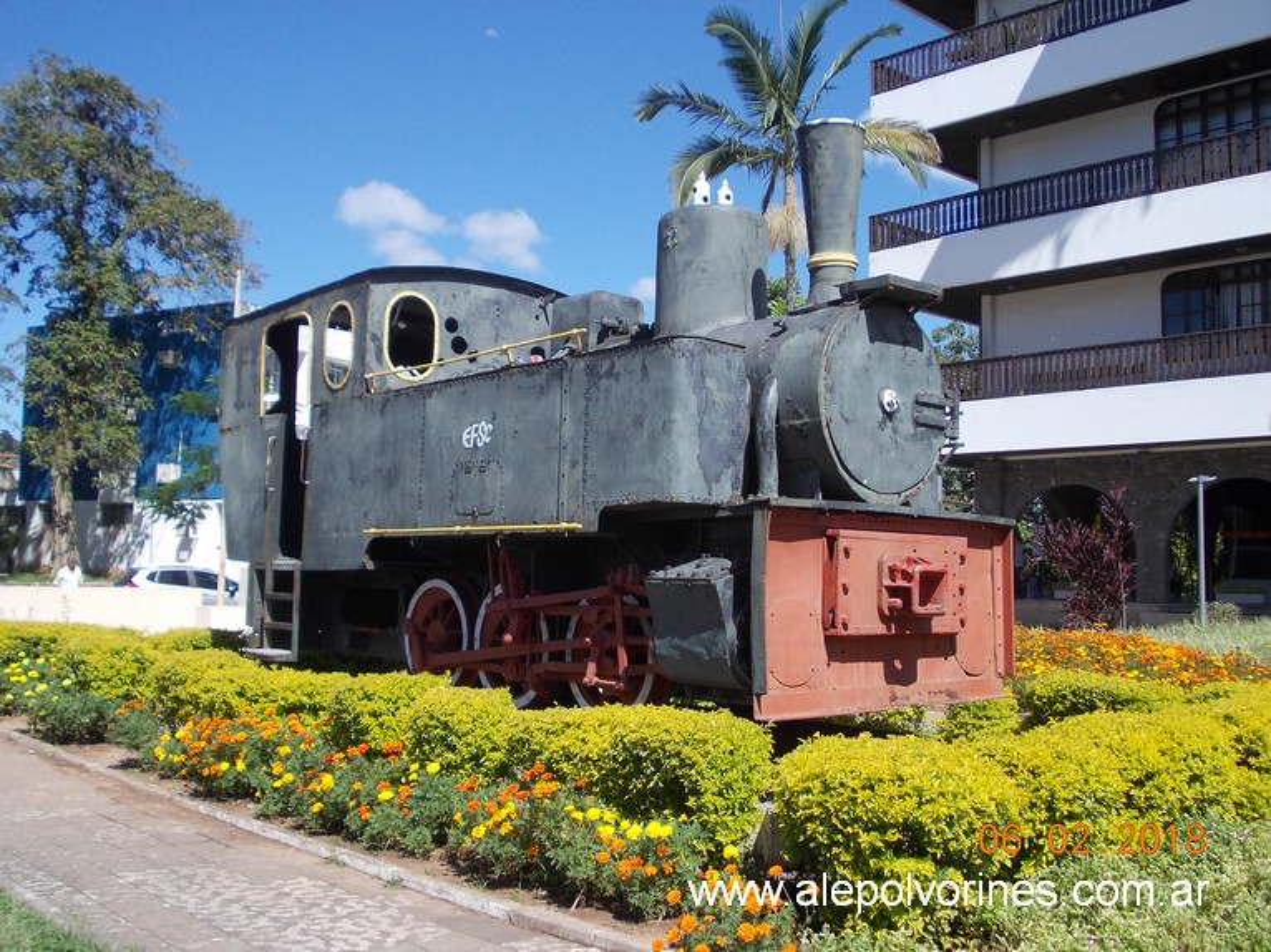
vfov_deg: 37.7
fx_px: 1395
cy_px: 476
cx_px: 636
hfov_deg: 49.0
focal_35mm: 38
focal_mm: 5.3
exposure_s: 1/250
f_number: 6.2
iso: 80
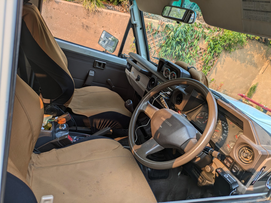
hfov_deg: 69.4
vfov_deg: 54.9
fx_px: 196
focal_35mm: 25
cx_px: 136
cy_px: 102
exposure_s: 1/244
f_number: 1.89
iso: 37
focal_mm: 5.43
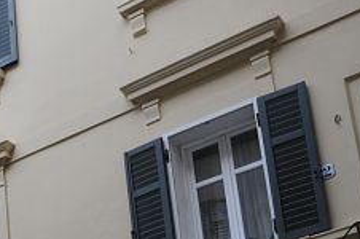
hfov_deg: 22.2
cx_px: -65
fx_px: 849
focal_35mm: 85
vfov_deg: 14.6
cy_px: 393
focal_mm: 16
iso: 640
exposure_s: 1/30
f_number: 16
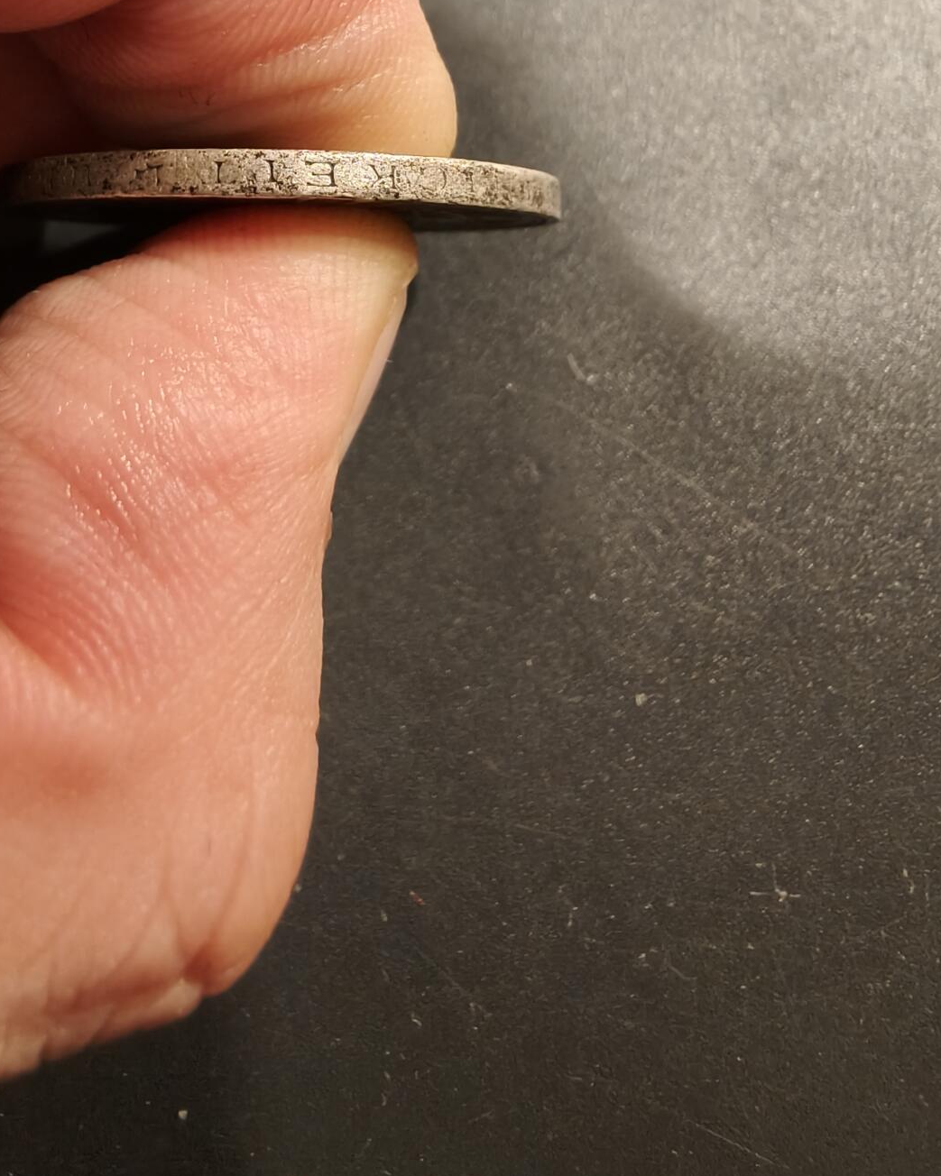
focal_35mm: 31
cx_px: 426
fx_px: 1079
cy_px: 427
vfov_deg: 56.4
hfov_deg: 47.0
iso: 250
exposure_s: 1/75.3
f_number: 2
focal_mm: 2.32
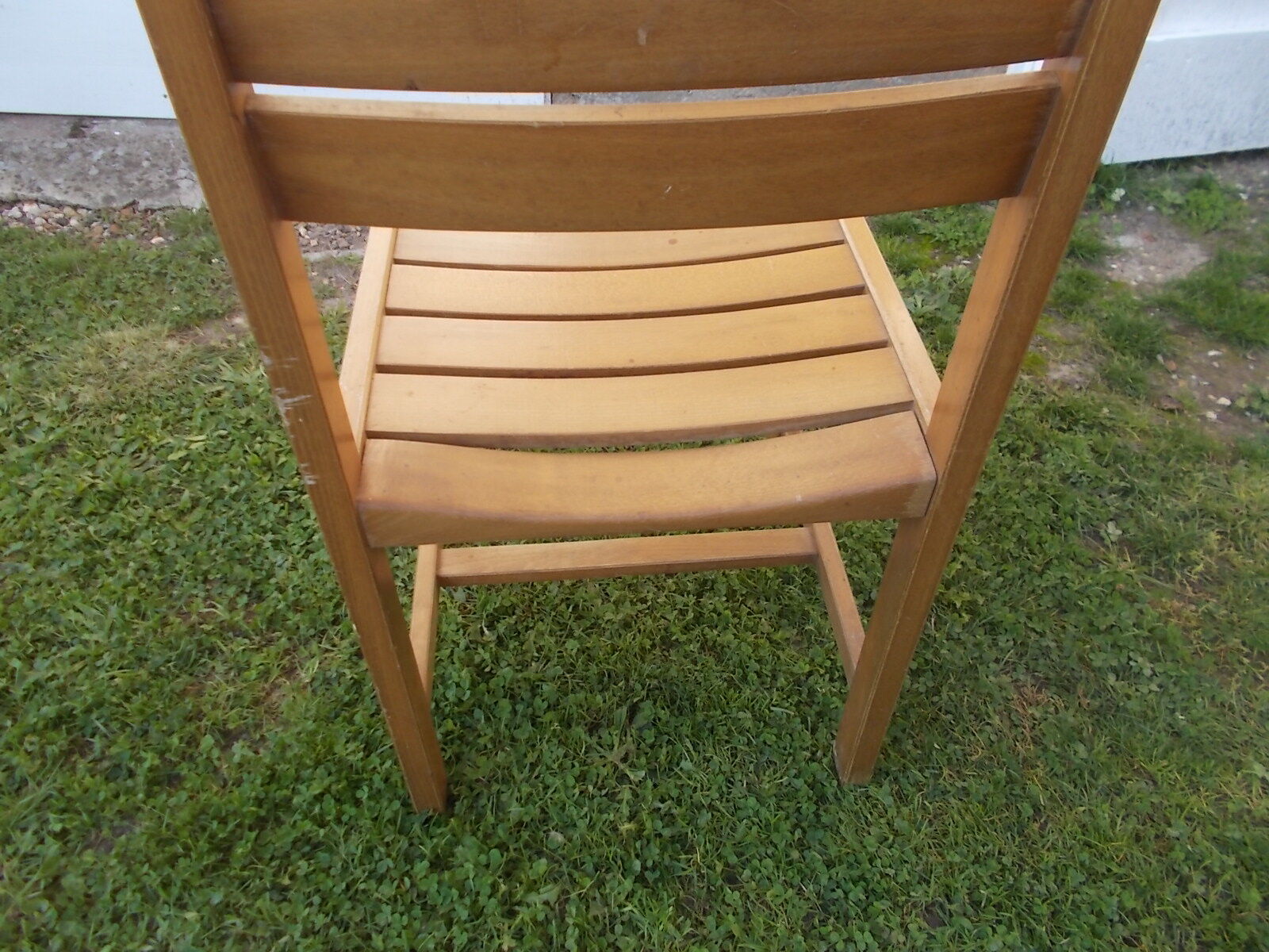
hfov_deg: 67.3
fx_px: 953
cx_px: 634
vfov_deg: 53.1
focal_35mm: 26
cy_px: 476
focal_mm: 4.6
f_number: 3.2
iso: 80
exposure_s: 1/125
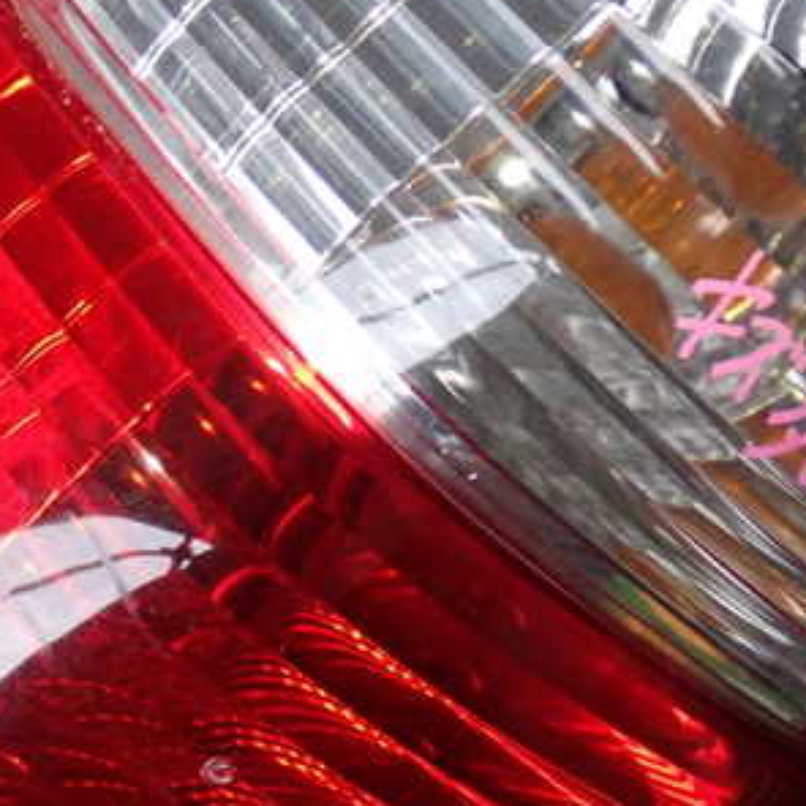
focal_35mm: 68
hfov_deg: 25.0
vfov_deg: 25.4
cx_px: 182
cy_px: 398
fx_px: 1791
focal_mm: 6.83
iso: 400
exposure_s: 1/40
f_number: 2.7
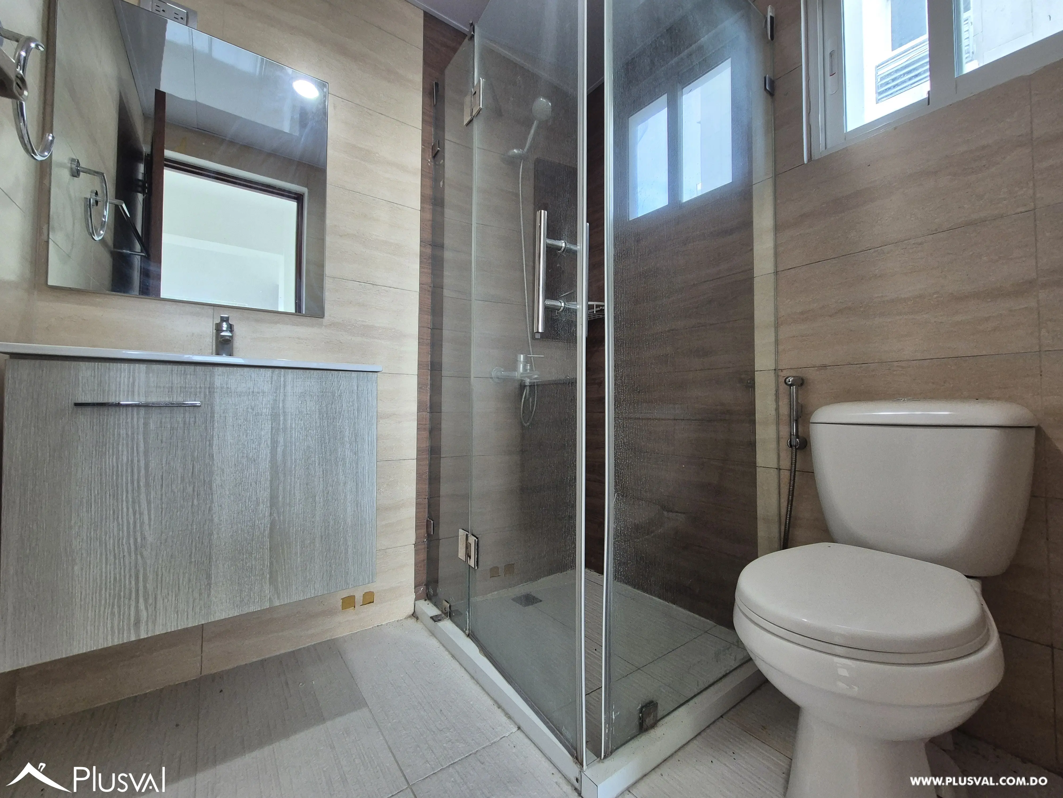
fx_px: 399
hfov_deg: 106.2
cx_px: 532
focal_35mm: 13
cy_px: 399
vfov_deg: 89.9
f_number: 2.2
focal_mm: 2.2
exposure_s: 1/60
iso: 160
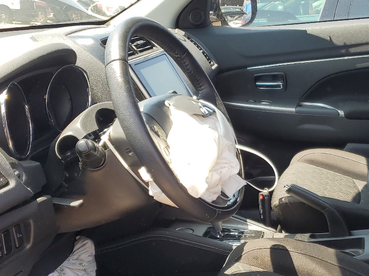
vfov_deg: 27.5
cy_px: 218
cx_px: 276
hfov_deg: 36.0
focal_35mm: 52
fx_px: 554
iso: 50
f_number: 1.5
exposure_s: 1/370
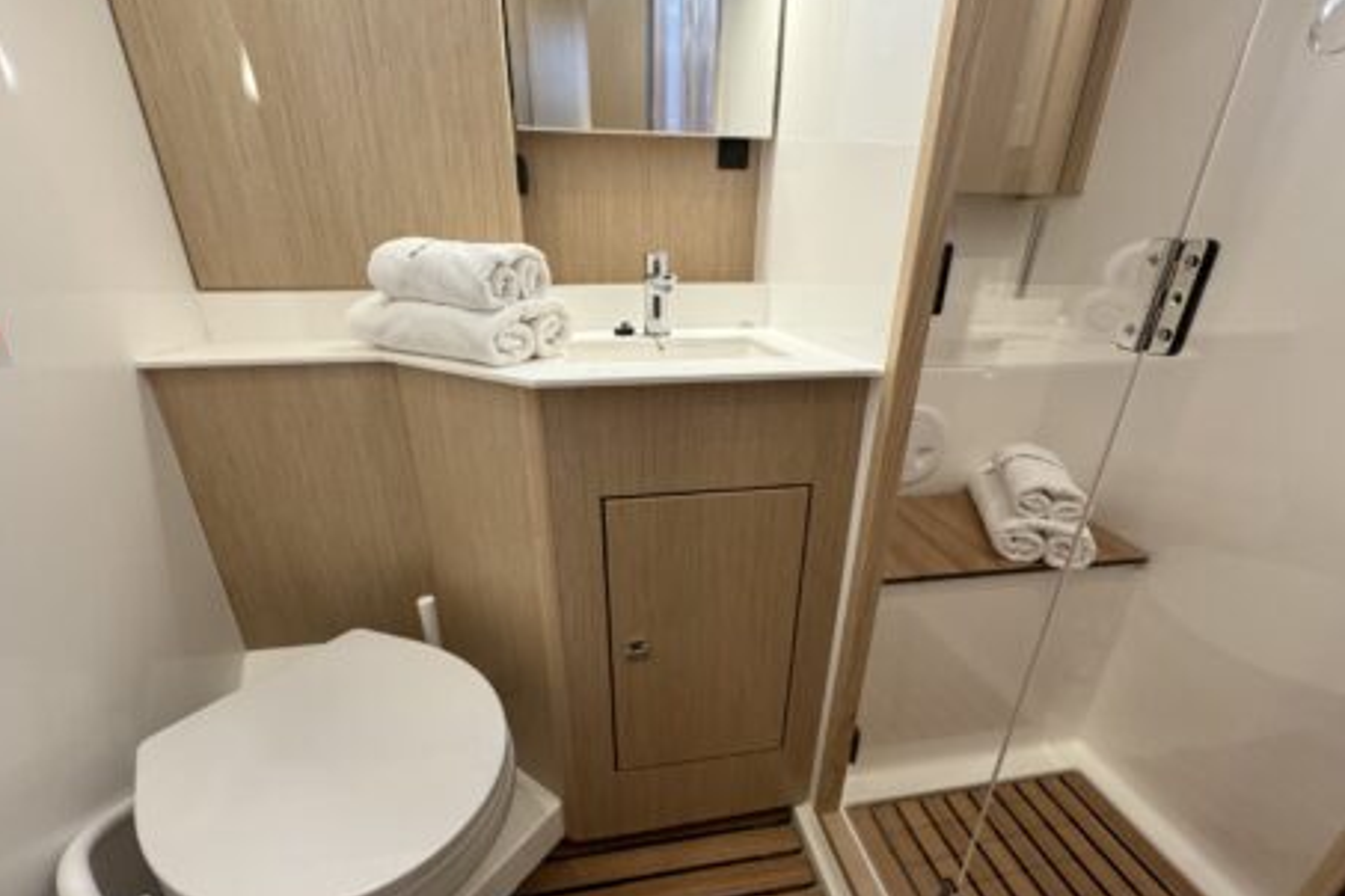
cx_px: 664
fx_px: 560
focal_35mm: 15
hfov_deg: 100.4
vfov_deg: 77.1
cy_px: 495
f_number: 2.2
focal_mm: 2.22
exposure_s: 1/78
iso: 320
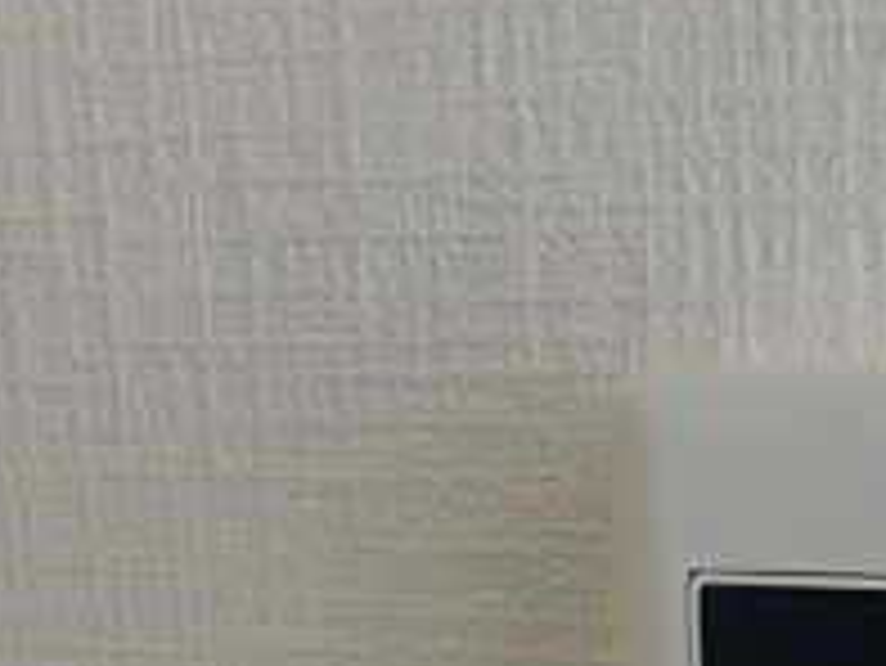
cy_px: 878
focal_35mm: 78
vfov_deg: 17.7
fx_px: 1998
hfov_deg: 22.4
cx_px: 1151
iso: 800
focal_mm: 4.2
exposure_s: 1/30
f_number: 3
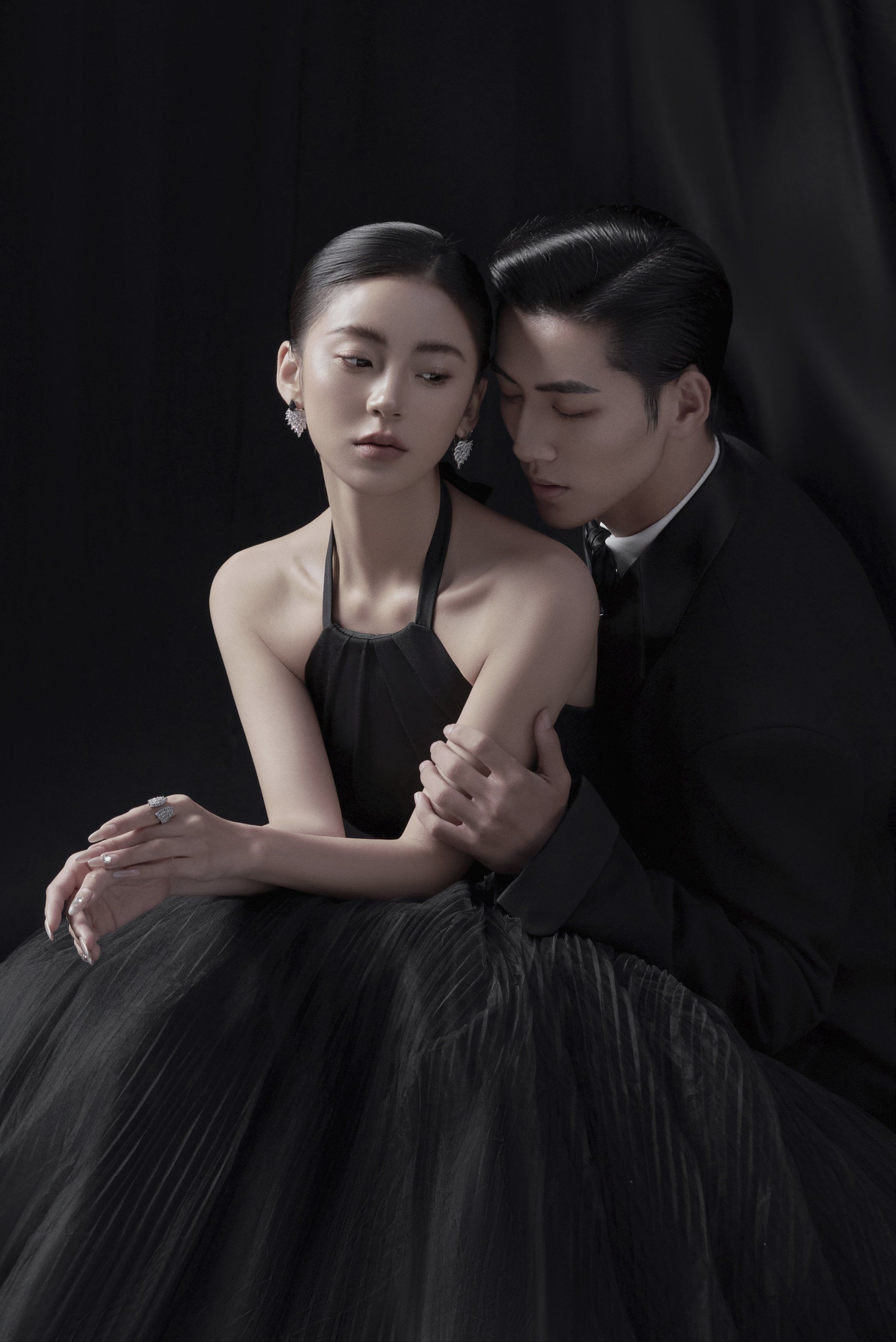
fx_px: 5821
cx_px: 448
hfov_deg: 8.8
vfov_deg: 13.2
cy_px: 671
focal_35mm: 156
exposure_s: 1/60.2
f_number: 7.1
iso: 640
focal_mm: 104
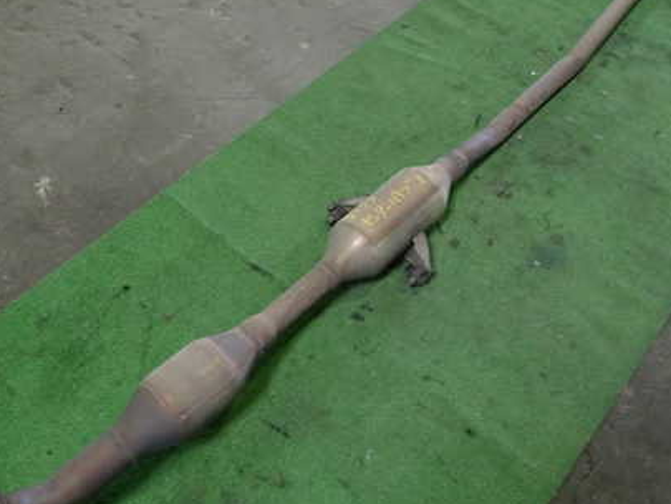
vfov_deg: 38.6
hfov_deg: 50.0
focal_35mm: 37
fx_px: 717
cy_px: 209
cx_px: 384
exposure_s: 1/30
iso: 400
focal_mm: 4.5
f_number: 2
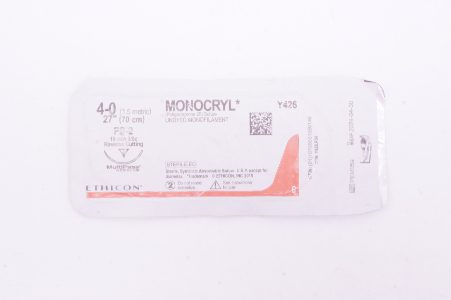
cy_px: 150
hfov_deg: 32.7
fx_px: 770
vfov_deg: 22.0
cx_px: 226
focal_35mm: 62
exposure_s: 1/10
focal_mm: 41
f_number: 18
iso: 800
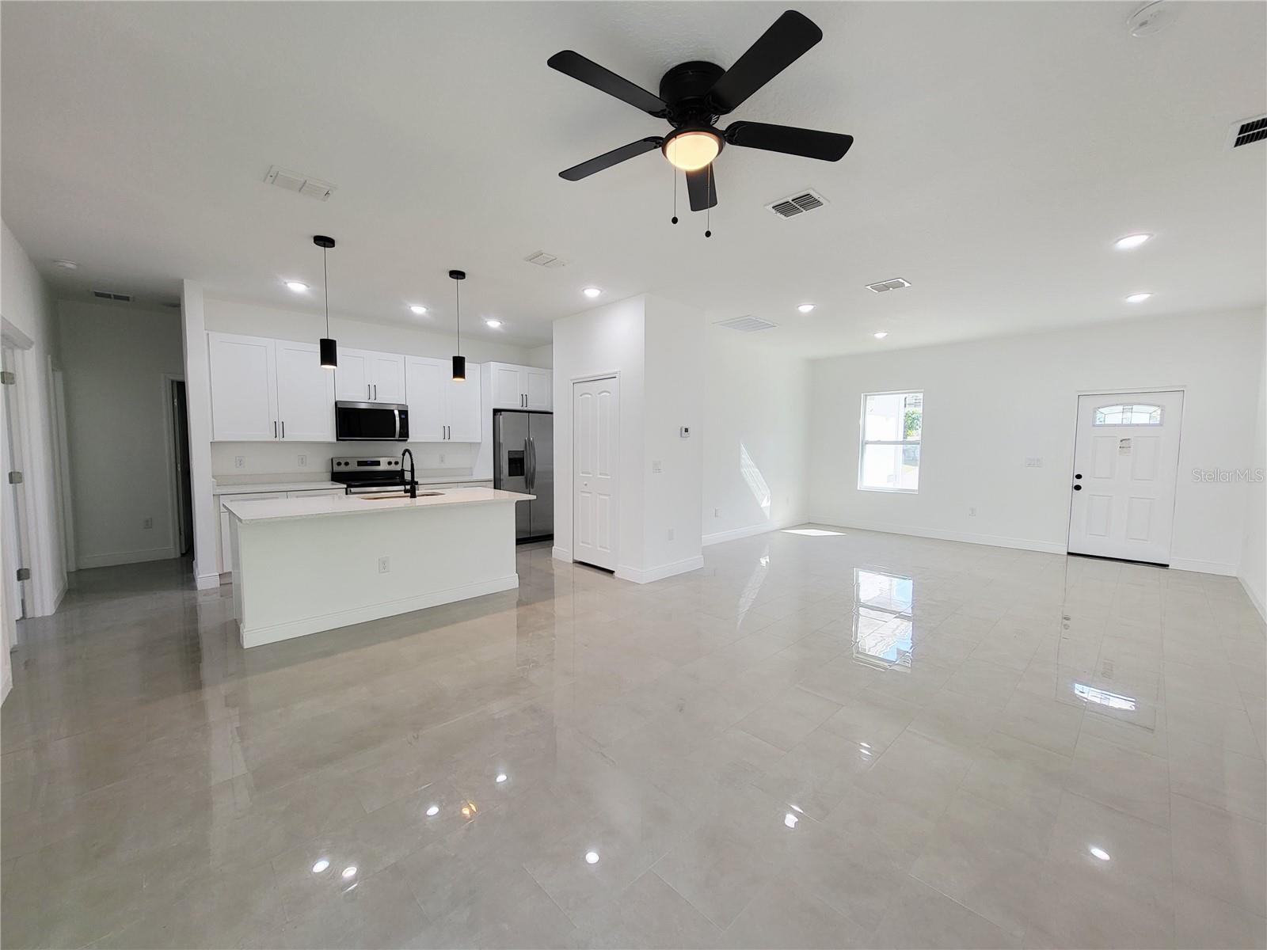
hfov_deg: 106.2
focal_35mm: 13
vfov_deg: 89.9
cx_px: 634
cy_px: 475
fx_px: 476
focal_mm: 1.74
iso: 50
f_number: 2.2
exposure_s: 1/60
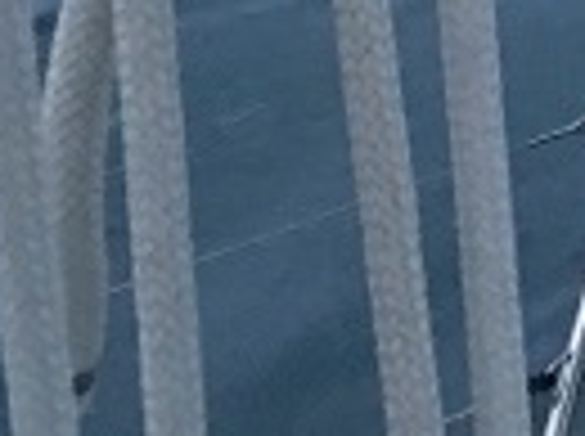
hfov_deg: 9.0
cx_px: 1508
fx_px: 3272
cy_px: -279
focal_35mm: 194
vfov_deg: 7.5
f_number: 2.2
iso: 400
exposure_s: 1/17
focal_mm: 4.15
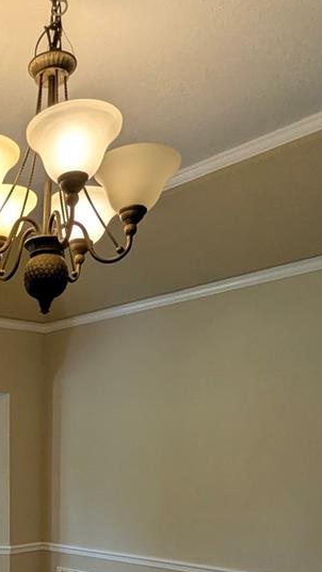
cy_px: 566
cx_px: -62
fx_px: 592
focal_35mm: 39
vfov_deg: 44.3
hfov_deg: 27.0
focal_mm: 2.35
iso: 51
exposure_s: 1/130
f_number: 2.2
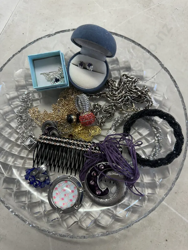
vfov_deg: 71.6
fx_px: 174
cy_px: 125
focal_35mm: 24
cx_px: 94
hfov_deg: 56.8
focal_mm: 6.86
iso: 160
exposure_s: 1/100
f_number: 1.78
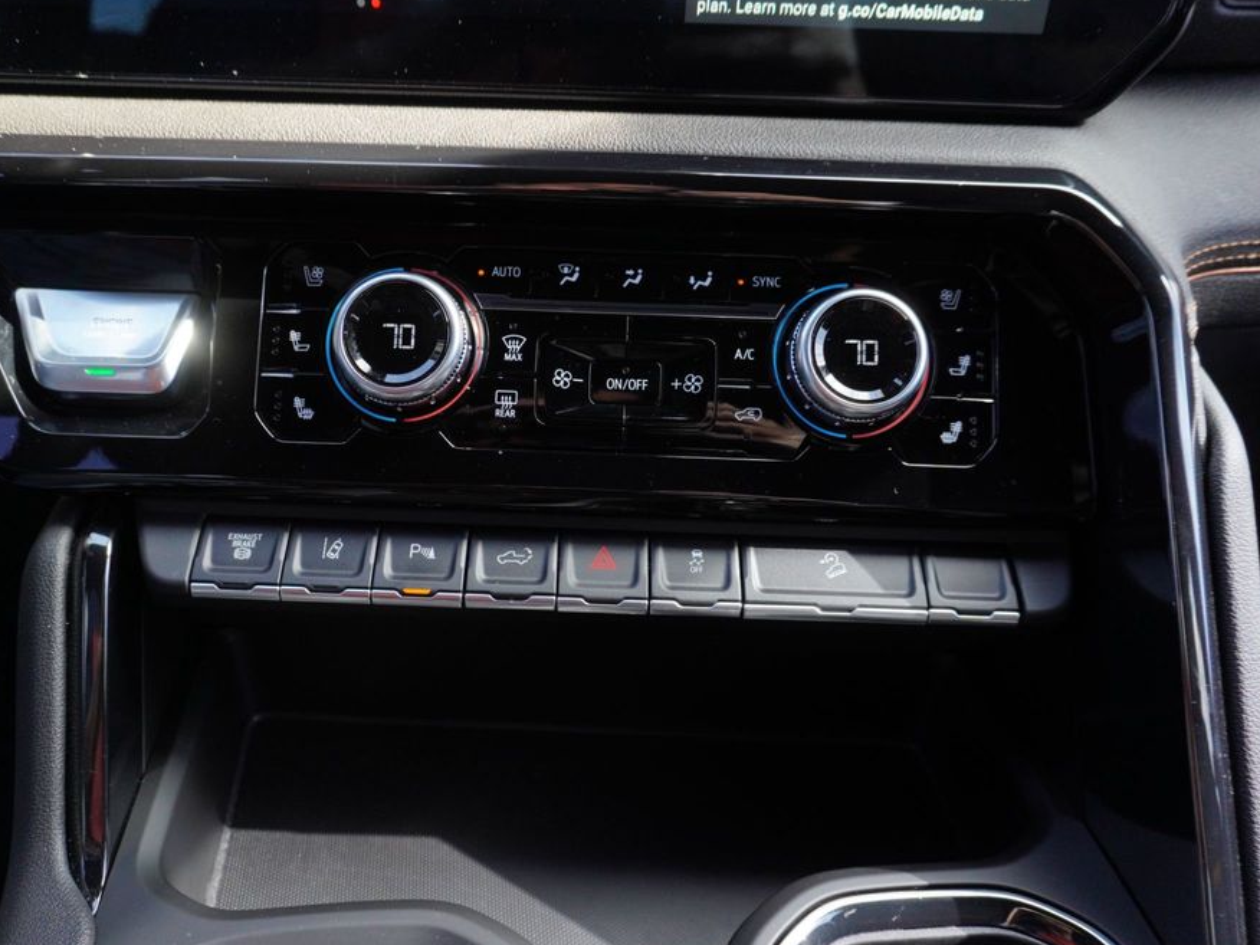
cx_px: 570
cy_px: 482
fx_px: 983
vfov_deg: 51.4
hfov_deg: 65.2
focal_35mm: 27
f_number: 4
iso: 800
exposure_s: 1/320
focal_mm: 16
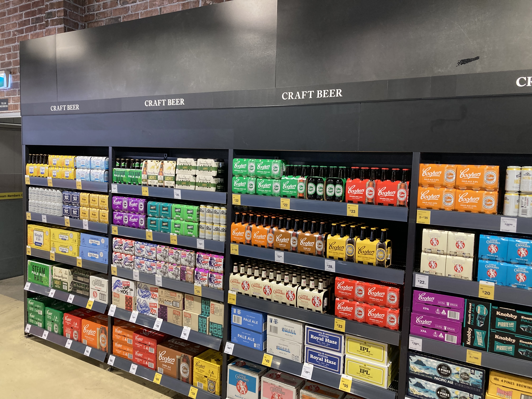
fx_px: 430
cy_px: 200
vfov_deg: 49.7
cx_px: 266
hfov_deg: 63.4
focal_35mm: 28
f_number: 1.8
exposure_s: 1/60
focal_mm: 3.99
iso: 125
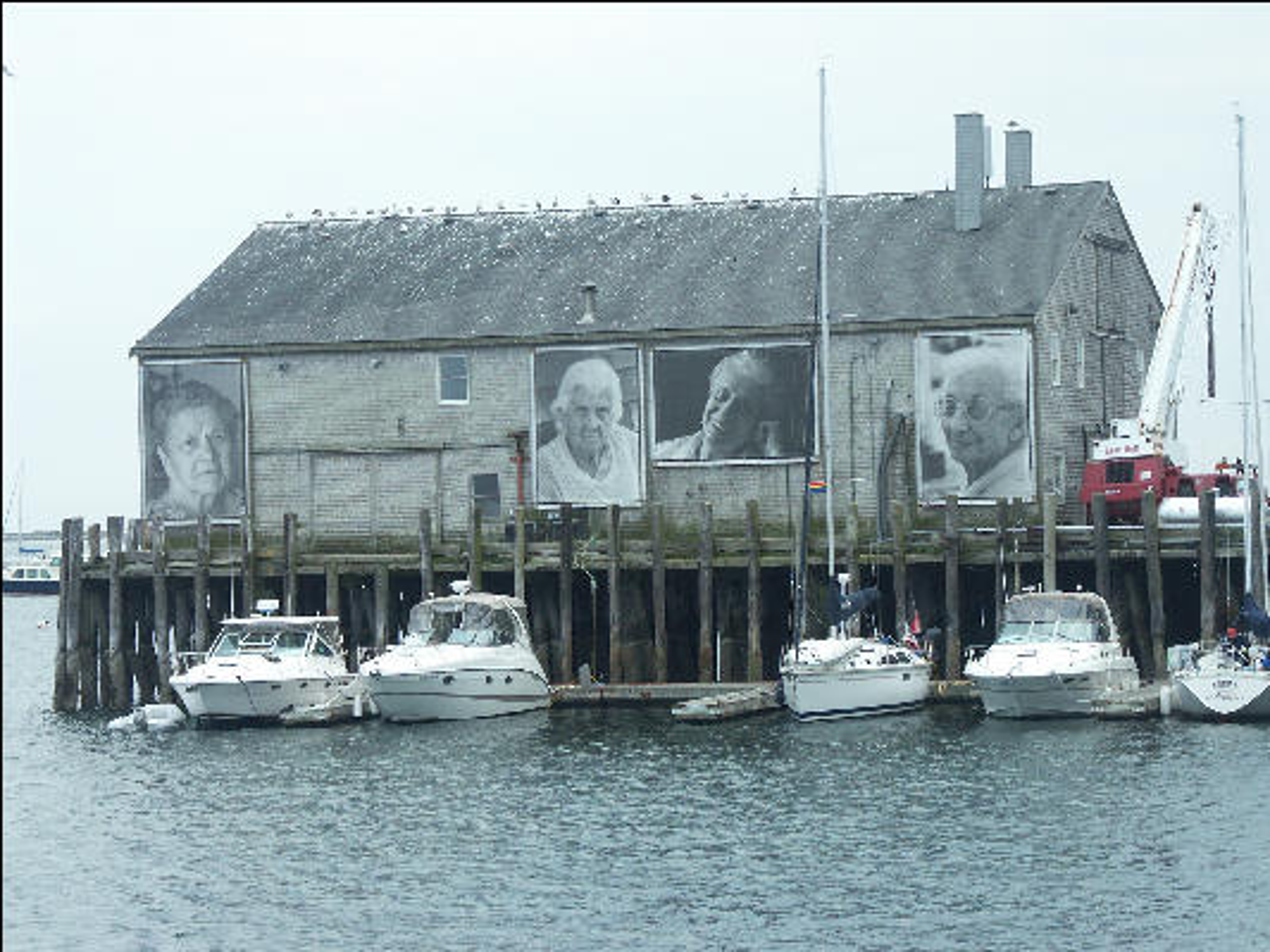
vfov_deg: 12.8
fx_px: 4257
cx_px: 635
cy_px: 476
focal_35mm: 116
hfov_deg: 17.0
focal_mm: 28.77
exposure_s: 1/200
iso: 100
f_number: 5
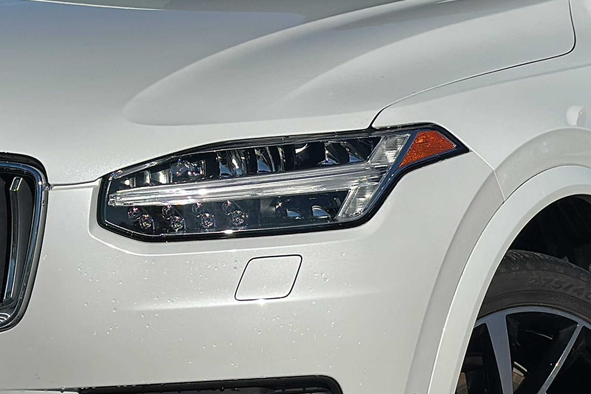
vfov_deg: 13.0
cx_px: 298
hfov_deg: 19.5
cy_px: 177
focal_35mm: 105
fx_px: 1724
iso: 50
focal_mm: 6.86
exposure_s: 1/12346
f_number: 1.78
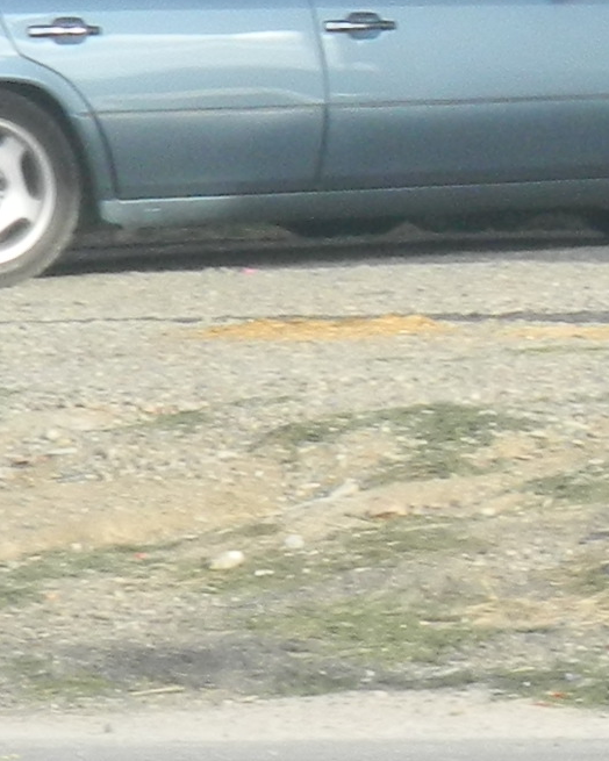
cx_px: 2359
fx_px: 21742
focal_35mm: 965
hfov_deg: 1.6
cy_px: 323
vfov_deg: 2.0
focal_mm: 27
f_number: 4.9
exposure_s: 1/250
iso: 110
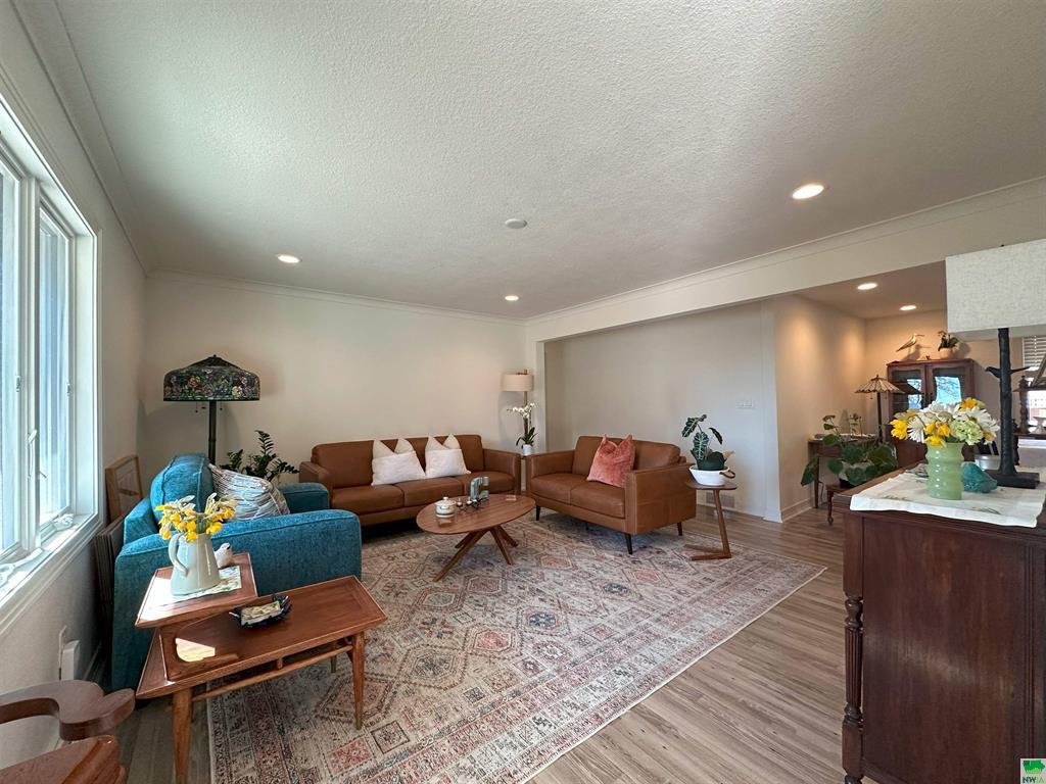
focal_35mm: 14
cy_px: 392
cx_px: 523
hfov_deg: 102.1
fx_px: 423
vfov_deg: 85.7
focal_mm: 2.22
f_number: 2.2
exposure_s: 1/120
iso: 250
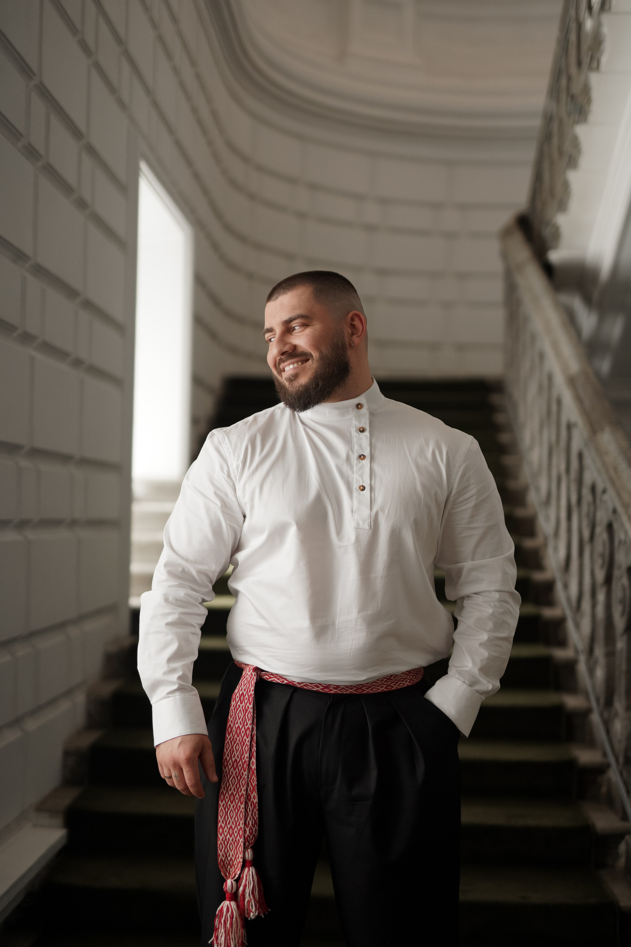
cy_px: 474
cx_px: 316
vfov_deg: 39.6
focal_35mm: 50
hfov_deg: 27.0
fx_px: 1314
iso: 640
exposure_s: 1/3200
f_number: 1.4
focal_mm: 50
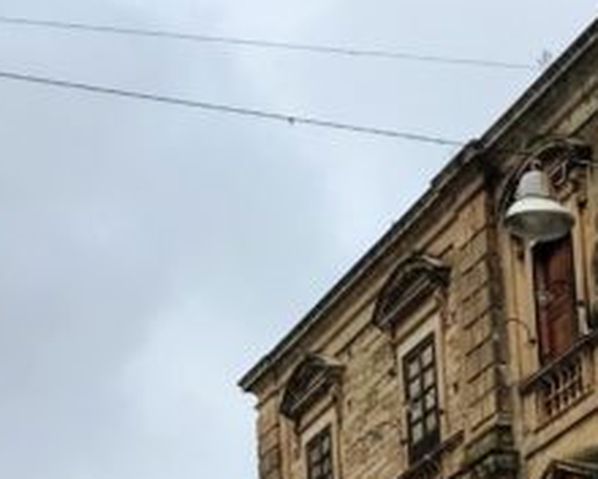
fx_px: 2248
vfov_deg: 11.4
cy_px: 822
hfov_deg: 14.8
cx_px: -38
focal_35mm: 127
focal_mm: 3.99
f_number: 1.8
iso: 20
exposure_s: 1/1277
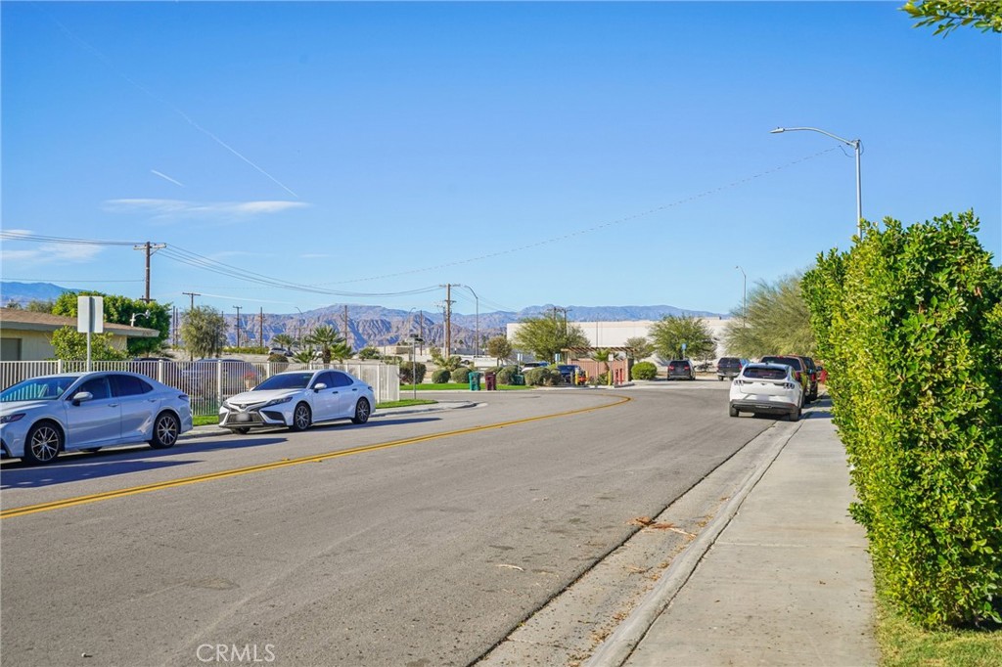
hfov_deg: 54.4
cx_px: 501
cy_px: 334
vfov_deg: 37.8
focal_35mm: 35
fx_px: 974
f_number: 8
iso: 100
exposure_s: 1/400
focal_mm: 35
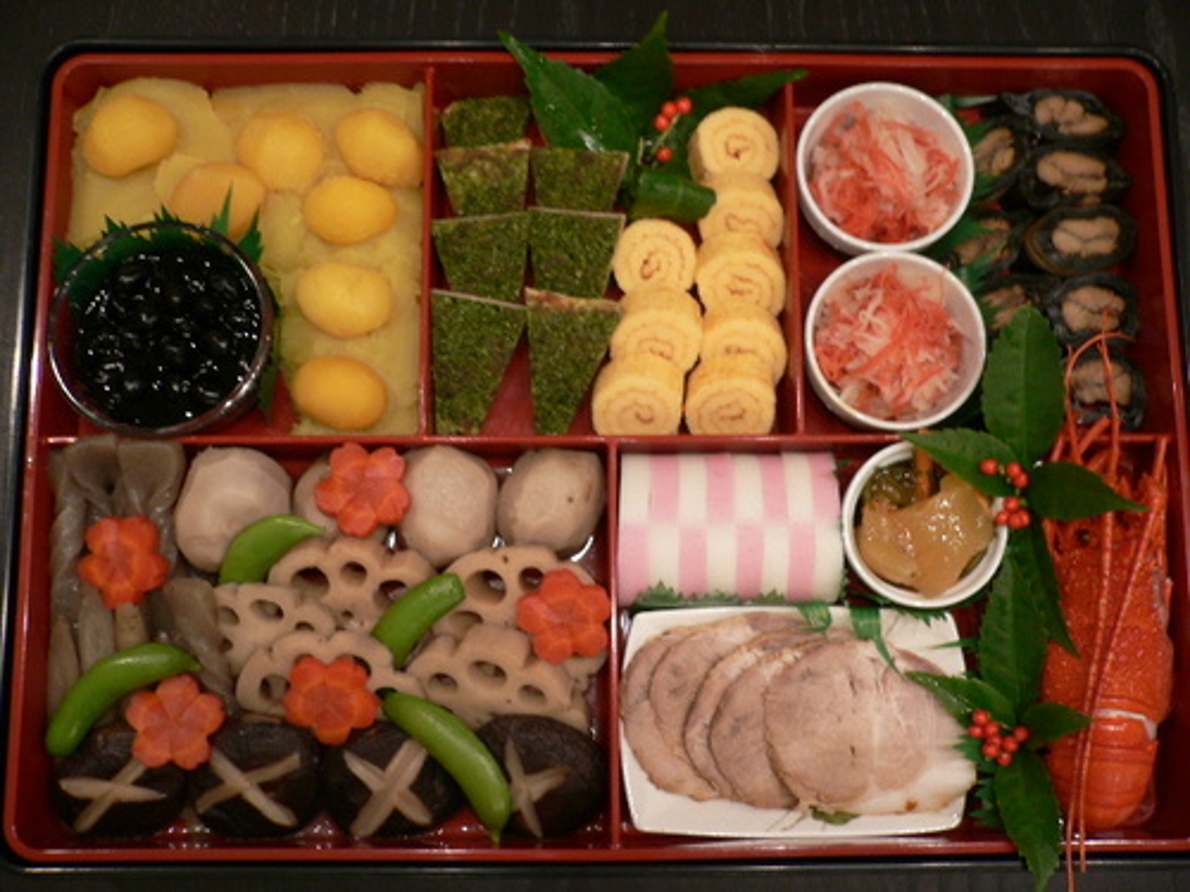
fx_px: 1203
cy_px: 446
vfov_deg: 40.7
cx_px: 595
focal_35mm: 35
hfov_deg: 52.6
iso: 100
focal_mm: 5.8
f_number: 2.8
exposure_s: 1/10
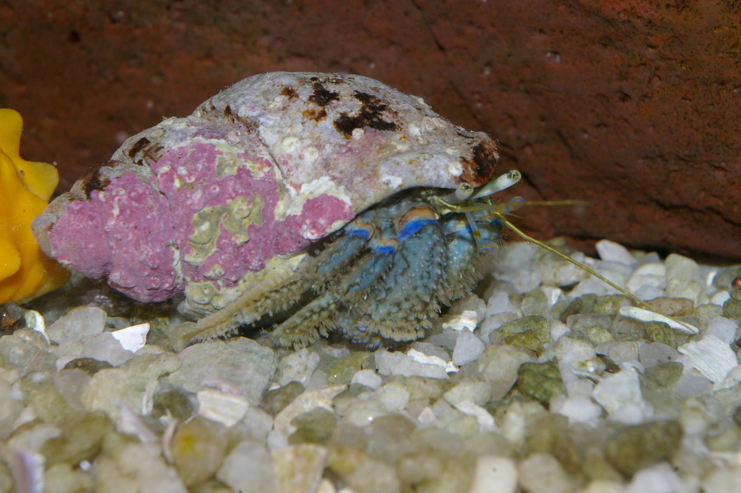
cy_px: 246
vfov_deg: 16.5
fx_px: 1697
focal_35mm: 82
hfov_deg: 24.6
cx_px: 370
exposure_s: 1/60
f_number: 16
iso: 400
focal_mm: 55
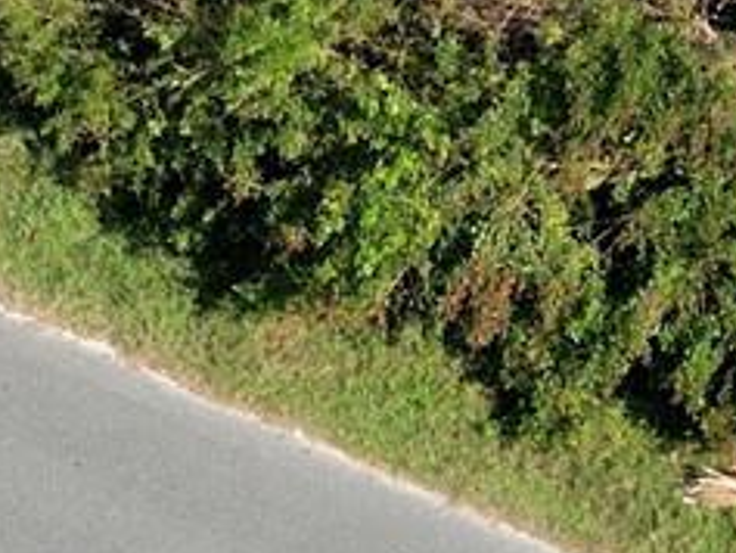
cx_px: 932
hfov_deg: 11.9
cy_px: -876
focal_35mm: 162
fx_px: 3446
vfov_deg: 8.3
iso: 120
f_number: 1.7
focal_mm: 6.72
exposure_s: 1/3200
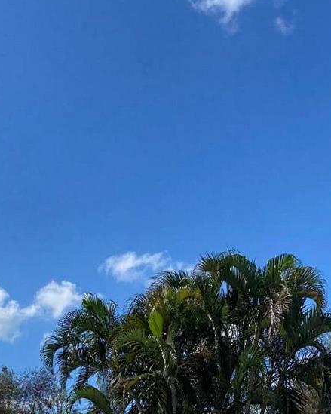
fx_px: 870
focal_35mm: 71
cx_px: 232
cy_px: 426
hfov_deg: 21.4
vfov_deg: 25.3
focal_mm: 4.25
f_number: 1.8
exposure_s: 1/3610
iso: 32
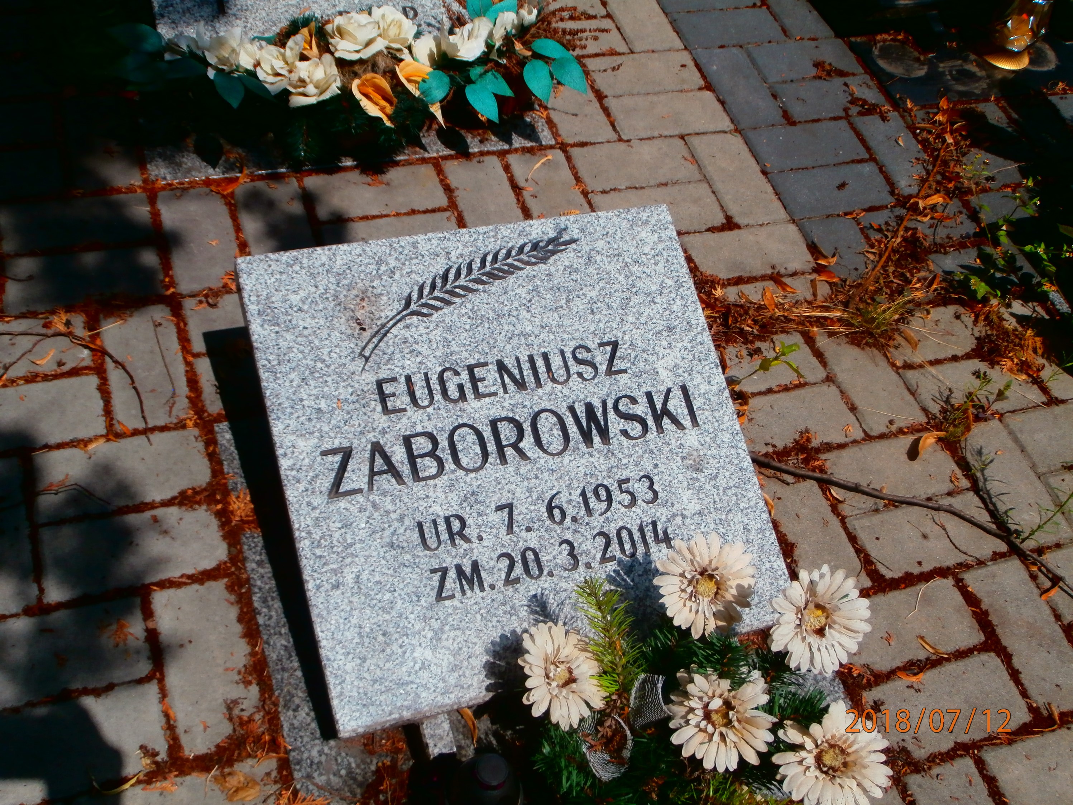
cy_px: 402
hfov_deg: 49.0
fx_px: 1178
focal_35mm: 38
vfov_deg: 37.7
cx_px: 536
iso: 100
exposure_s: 1/1600
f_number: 3.9
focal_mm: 6.67
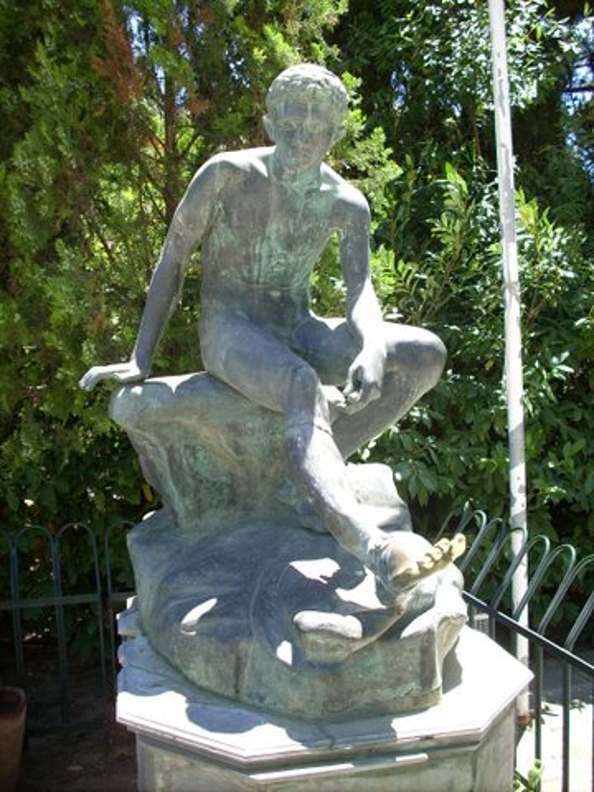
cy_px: 396
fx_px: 847
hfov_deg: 38.7
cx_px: 297
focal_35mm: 37
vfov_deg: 50.1
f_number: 2.8
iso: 64
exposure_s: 1/142
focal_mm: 6.2
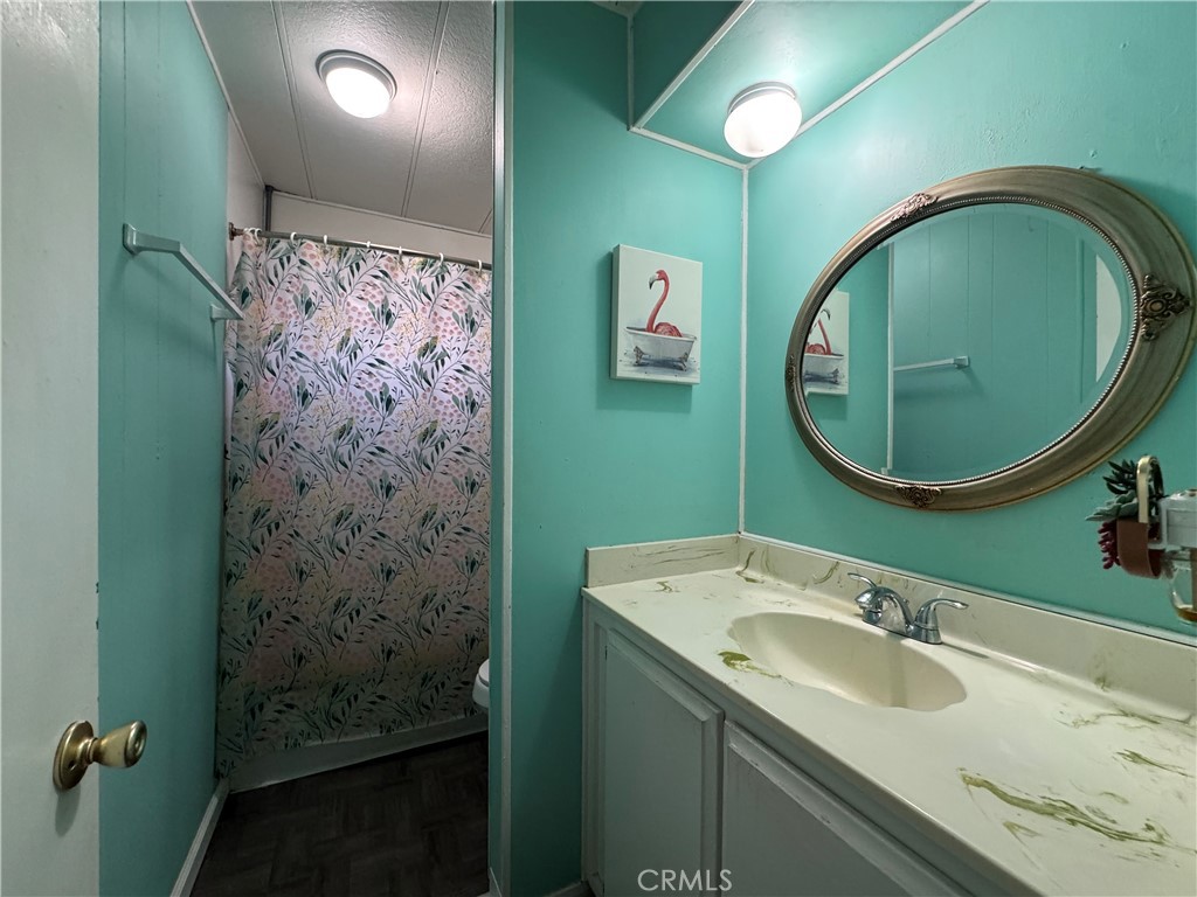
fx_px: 484
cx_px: 598
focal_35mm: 14
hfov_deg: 102.1
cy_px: 448
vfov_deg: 85.7
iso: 250
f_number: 2.2
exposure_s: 1/60
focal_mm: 2.22
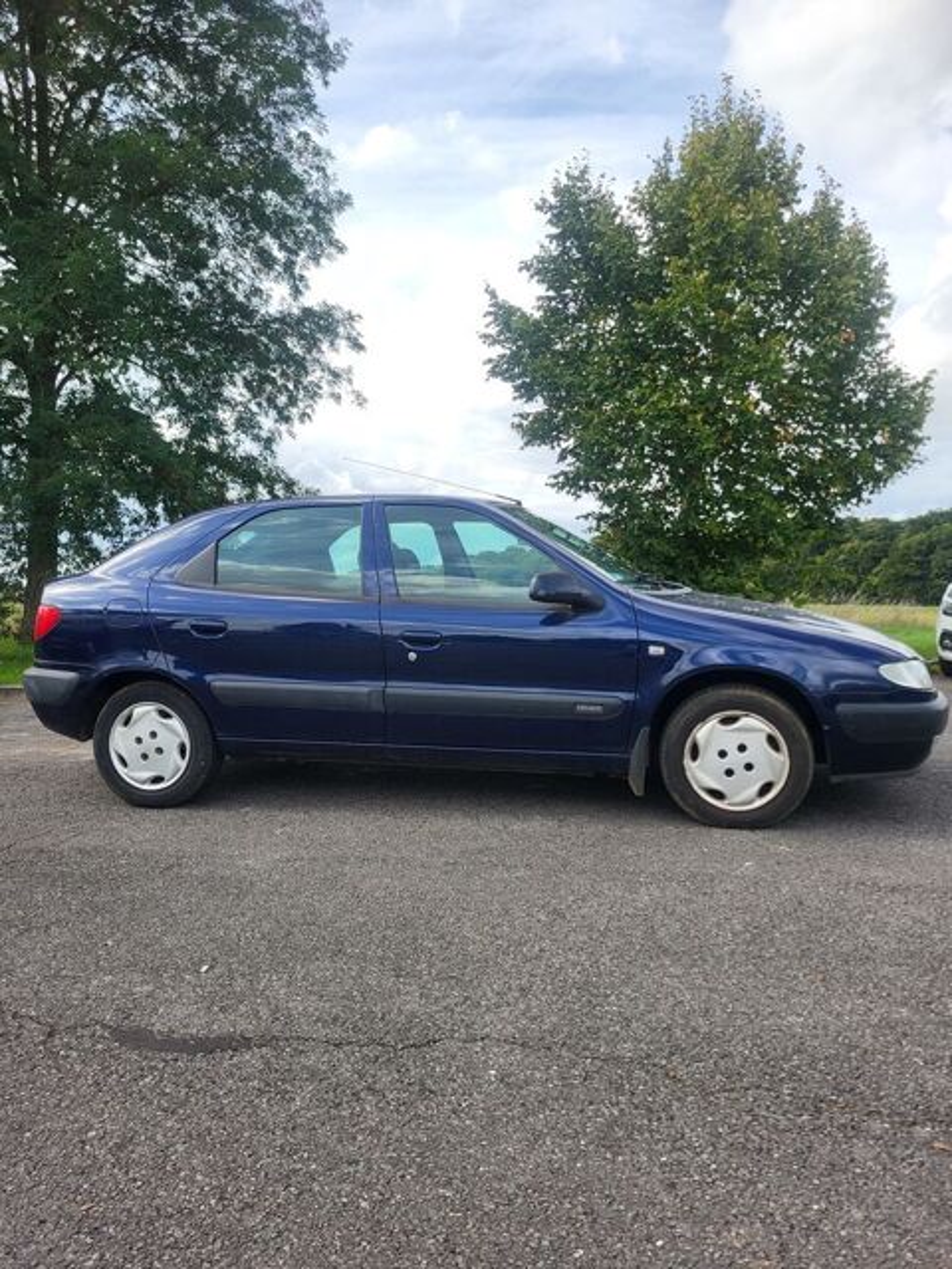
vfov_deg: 67.3
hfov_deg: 53.1
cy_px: 634
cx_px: 476
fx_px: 953
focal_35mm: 26
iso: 40
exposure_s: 1/1513
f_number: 1.8
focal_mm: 5.4
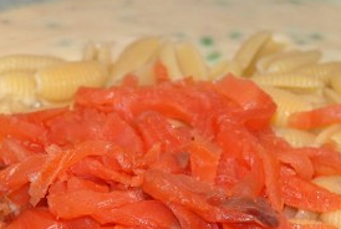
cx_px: 183
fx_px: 2079
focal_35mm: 219
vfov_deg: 6.3
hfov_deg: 9.4
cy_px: 246
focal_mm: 50
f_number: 5
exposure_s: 1/60
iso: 200
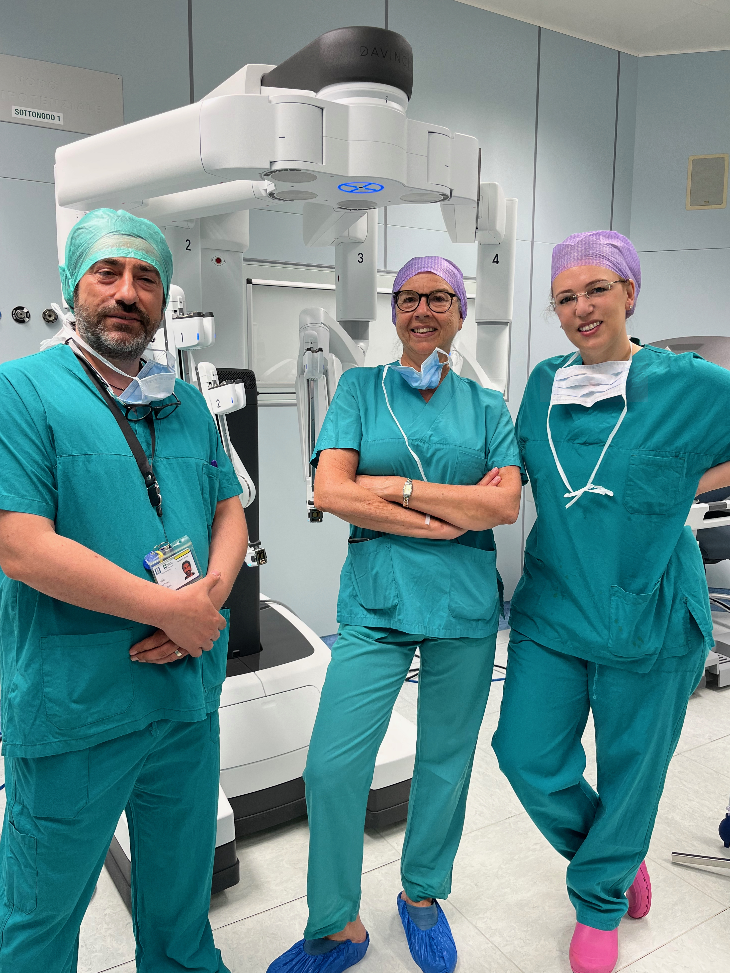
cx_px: 353
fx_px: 759
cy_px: 478
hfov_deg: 51.3
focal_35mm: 27
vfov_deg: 65.3
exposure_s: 1/100
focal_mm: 5.1
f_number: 1.6
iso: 64
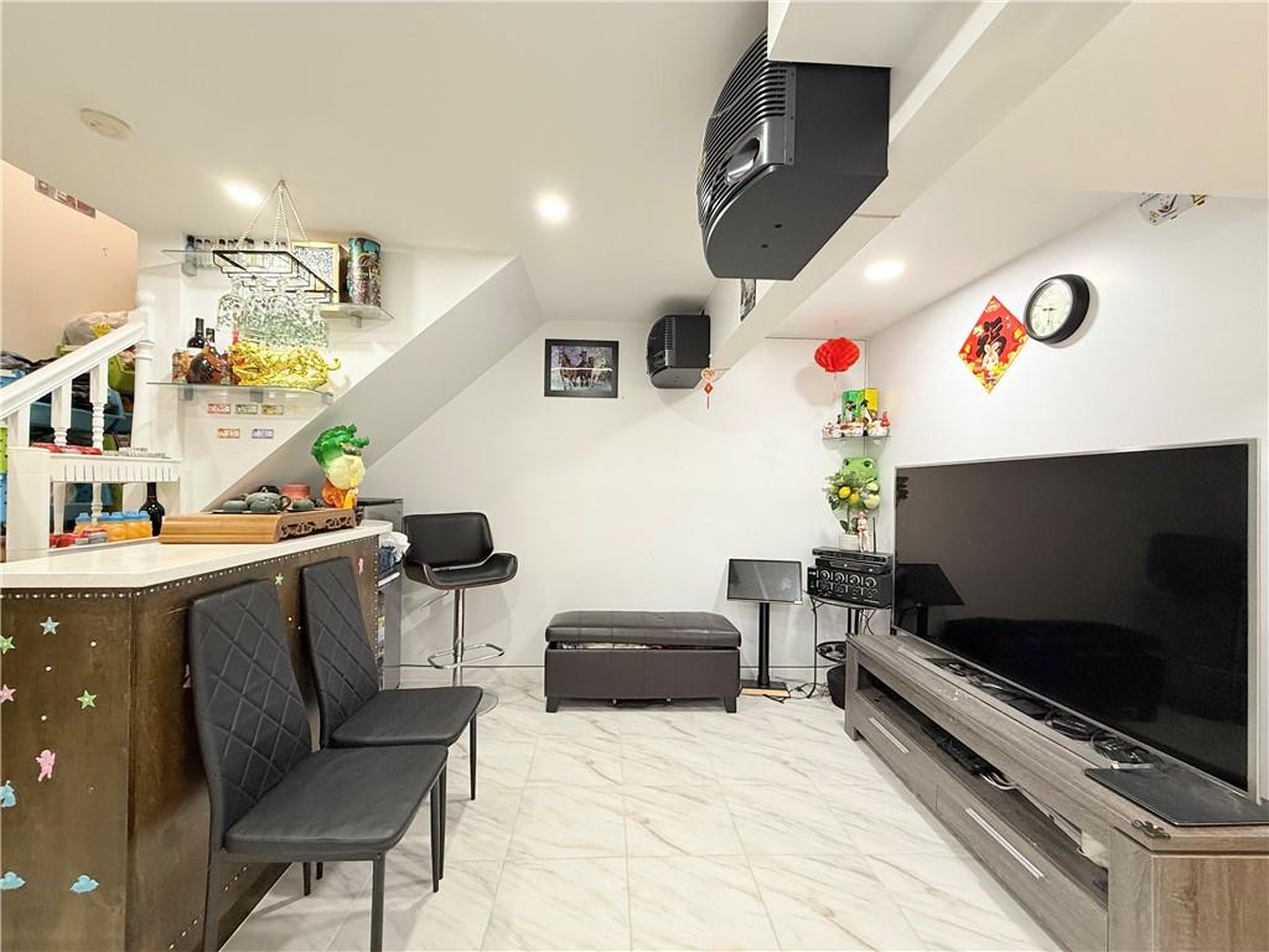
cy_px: 476
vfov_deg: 85.7
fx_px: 513
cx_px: 634
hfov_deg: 102.1
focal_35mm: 14
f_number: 2.2
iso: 200
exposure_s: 1/60
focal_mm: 2.22
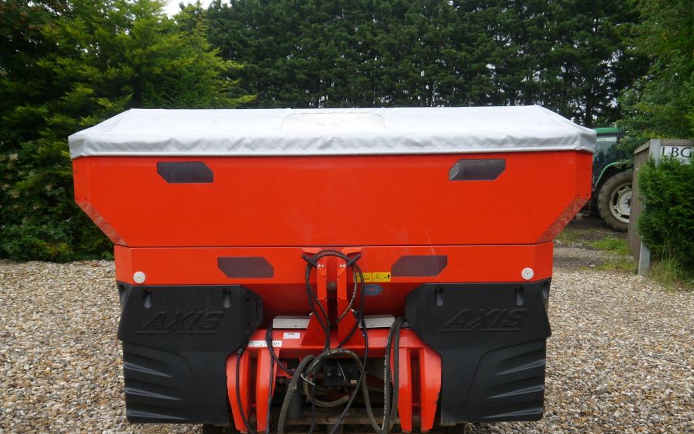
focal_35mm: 30
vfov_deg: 41.7
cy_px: 248
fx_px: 567
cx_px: 347
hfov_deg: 62.9
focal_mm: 14
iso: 160
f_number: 4.5
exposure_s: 1/200
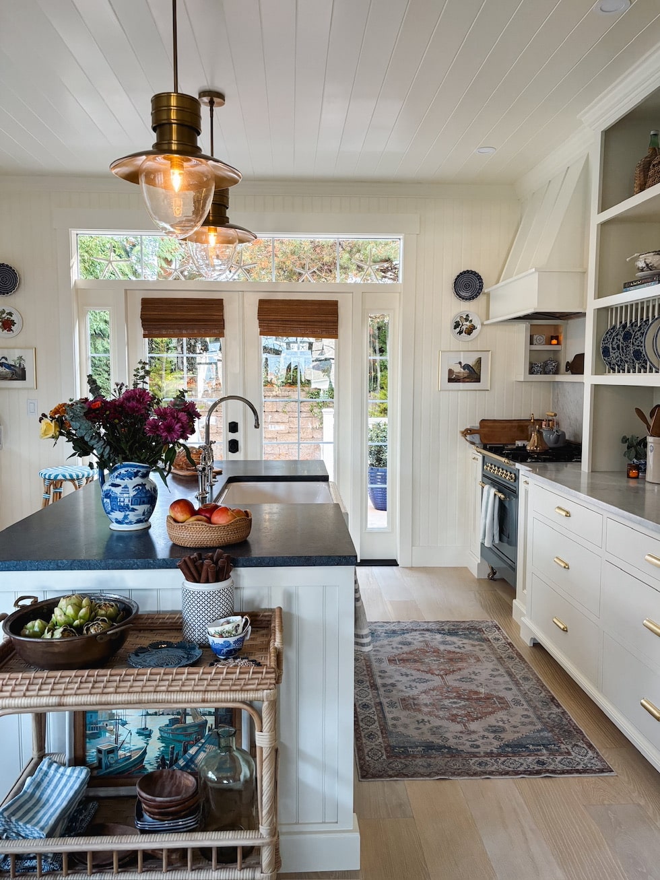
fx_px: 661
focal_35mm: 26
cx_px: 330
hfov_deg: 53.1
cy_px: 440
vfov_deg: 67.3
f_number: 1.6
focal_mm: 5.96
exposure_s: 1/60
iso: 160
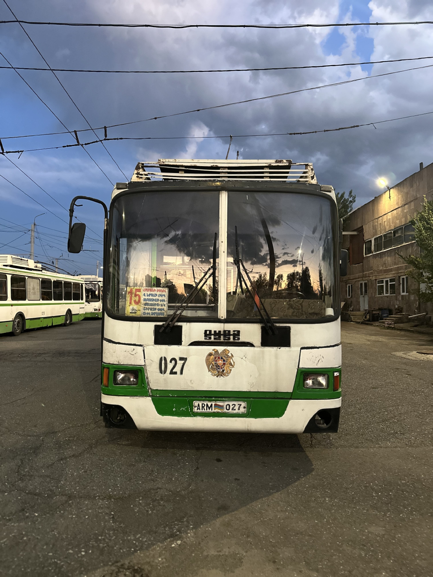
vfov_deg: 71.6
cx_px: 216
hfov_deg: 56.8
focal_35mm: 24
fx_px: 400
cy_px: 288
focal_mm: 6.86
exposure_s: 1/33
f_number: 1.78
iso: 800
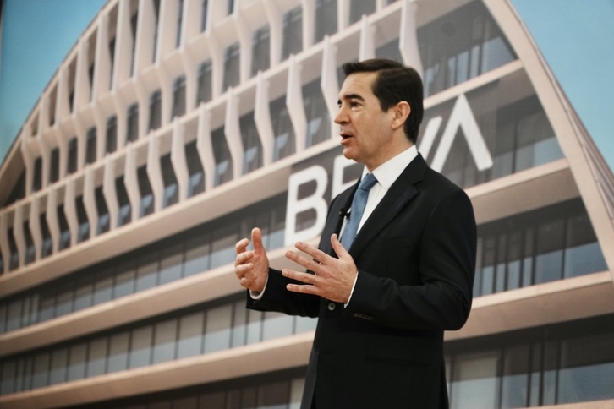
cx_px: 307
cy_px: 204
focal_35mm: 78
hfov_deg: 26.0
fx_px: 1330
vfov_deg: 17.5
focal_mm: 78
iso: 2000
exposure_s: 1/500
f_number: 4
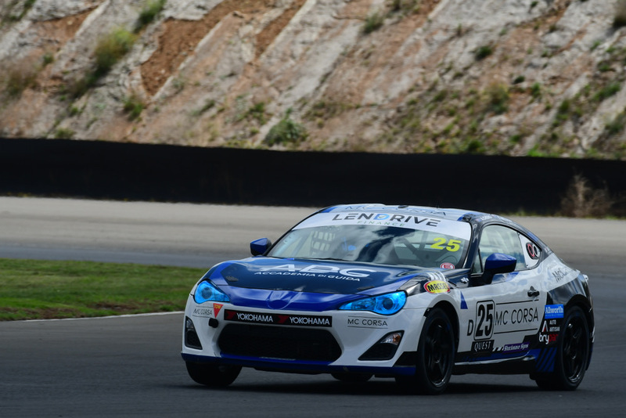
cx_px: 313
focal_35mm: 570
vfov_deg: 2.4
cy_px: 209
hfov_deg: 3.6
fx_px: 9915
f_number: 10
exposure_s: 1/640
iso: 250
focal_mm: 380
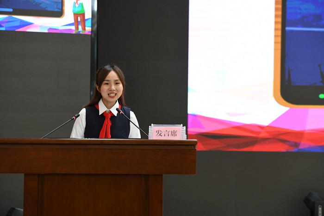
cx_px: 162
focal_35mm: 116
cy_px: 108
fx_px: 1044
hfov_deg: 17.6
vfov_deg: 11.8
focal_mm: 116
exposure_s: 1/160
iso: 2000
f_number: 4
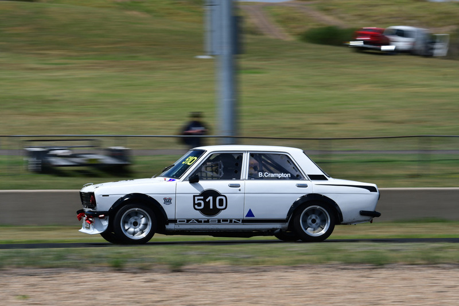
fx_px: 2334
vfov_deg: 7.5
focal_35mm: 183
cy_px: 153
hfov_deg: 11.2
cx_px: 230
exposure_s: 1/200
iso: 160
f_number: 14
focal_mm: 122
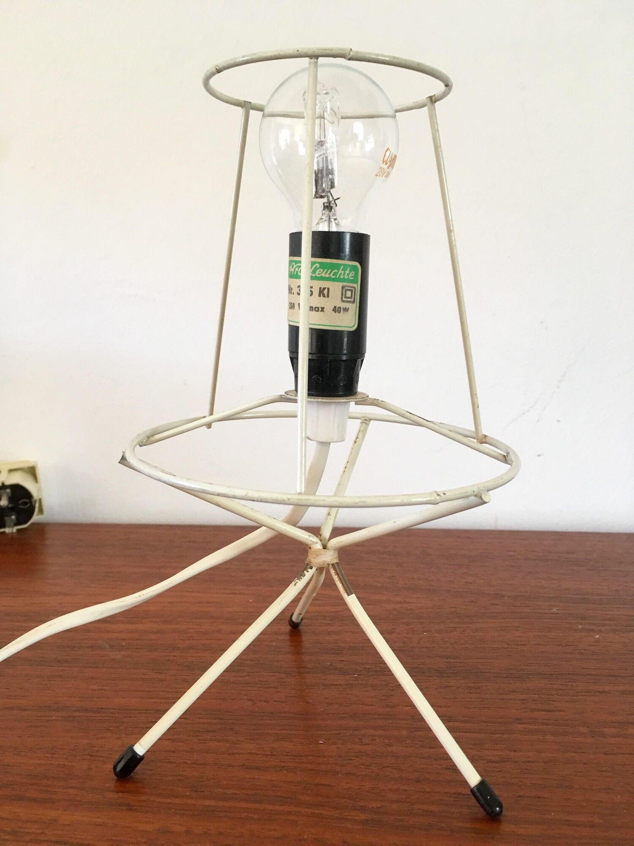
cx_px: 317
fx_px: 708
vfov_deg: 61.7
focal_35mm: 29
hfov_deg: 48.2
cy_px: 423
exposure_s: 1/33
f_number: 2.2
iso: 125
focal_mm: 4.15
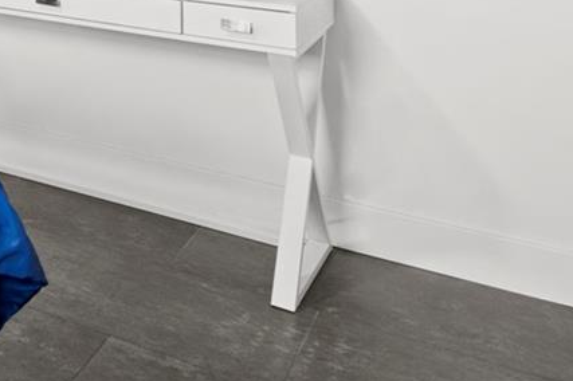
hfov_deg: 23.5
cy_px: -164
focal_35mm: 60
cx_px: -370
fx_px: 954
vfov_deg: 20.0
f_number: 9
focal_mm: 16
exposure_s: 1/2.5
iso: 640
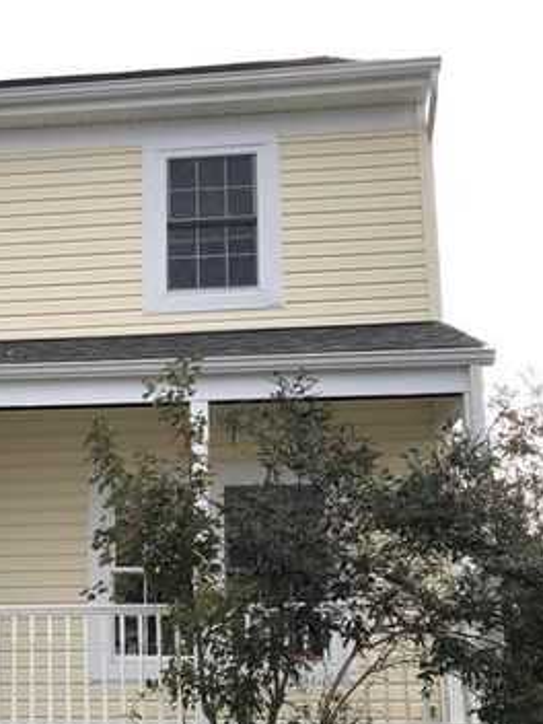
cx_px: 47
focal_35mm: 53
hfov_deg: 26.5
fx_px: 1109
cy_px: 536
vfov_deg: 35.4
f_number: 1.8
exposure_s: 1/857
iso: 20
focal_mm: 3.99
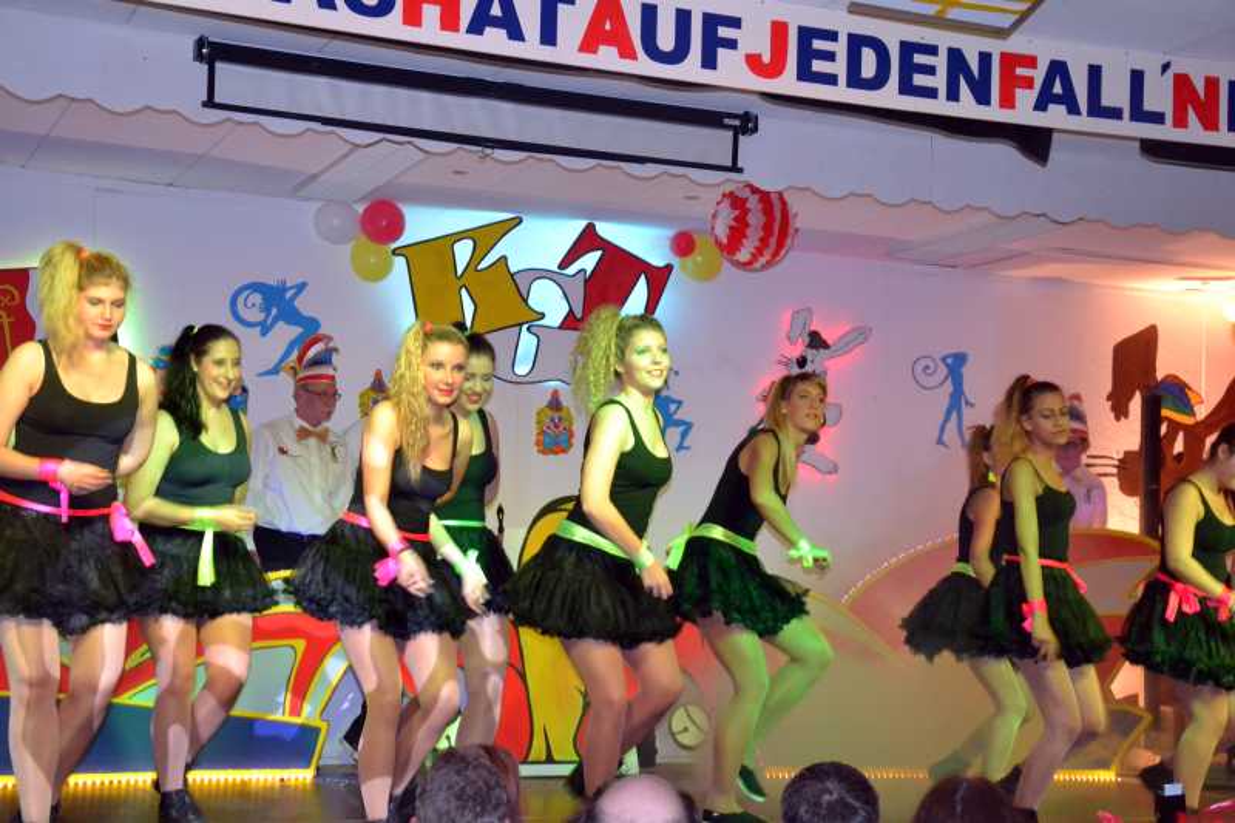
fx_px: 2058
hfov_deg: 33.4
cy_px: 412
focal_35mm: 60
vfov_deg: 22.6
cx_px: 618
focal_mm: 40
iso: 3200
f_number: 4.5
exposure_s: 1/60
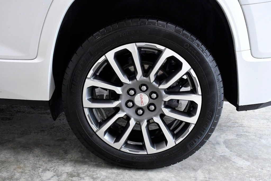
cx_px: 136
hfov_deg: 41.1
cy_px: 90
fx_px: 361
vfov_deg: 28.1
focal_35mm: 48
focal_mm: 32
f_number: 8
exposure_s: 1/250
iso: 2500
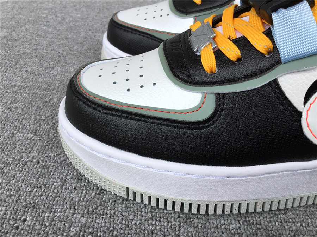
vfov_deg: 45.4
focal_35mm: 31
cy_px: 118
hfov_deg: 58.4
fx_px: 284
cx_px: 158
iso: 25
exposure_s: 1/384
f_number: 2.4
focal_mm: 3.3
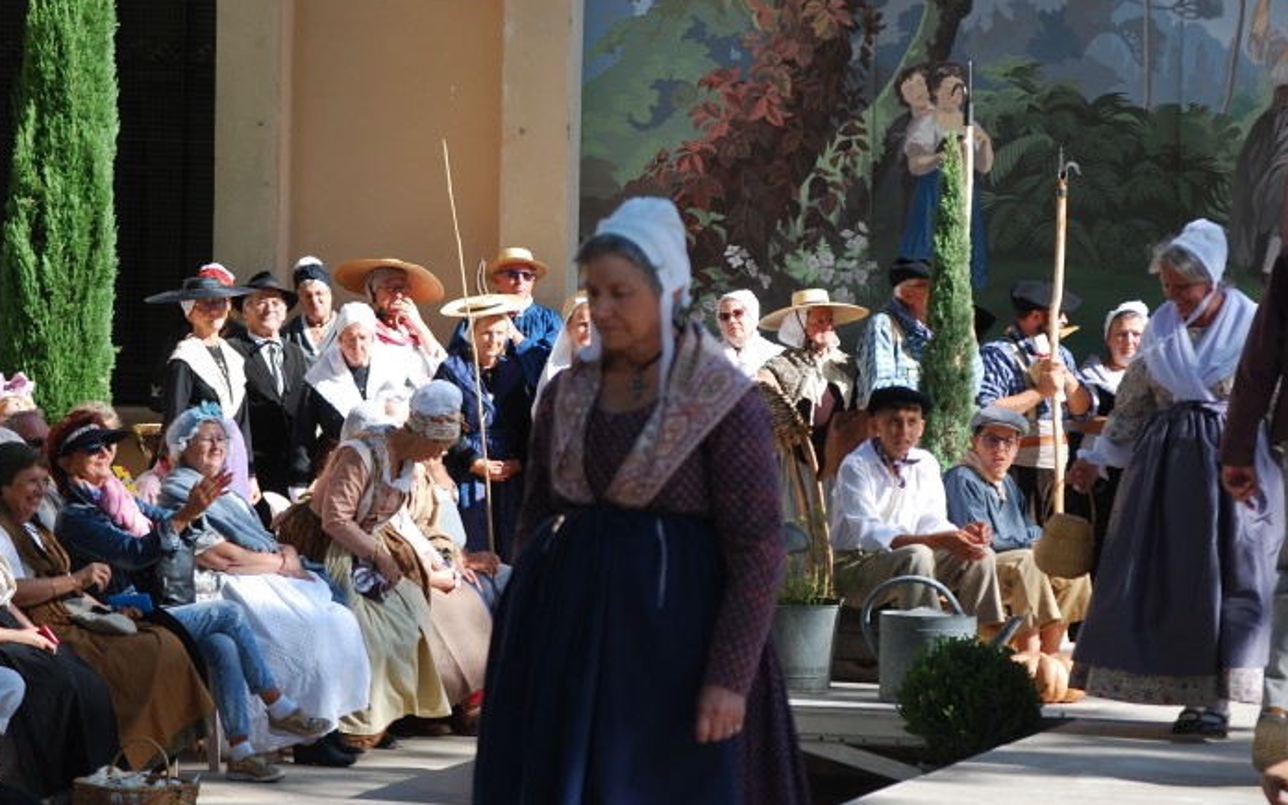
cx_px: 581
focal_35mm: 150
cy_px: 386
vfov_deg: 8.8
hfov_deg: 14.0
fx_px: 5251
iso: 200
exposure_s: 1/400
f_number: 5
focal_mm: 85
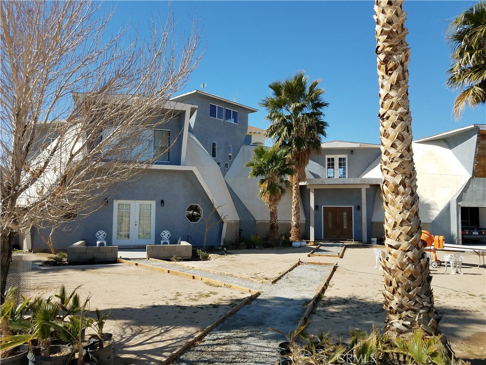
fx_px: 365
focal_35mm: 26
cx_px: 243
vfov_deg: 53.1
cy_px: 182
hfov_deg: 67.3
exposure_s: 1/2048
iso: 40
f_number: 1.7
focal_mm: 4.2
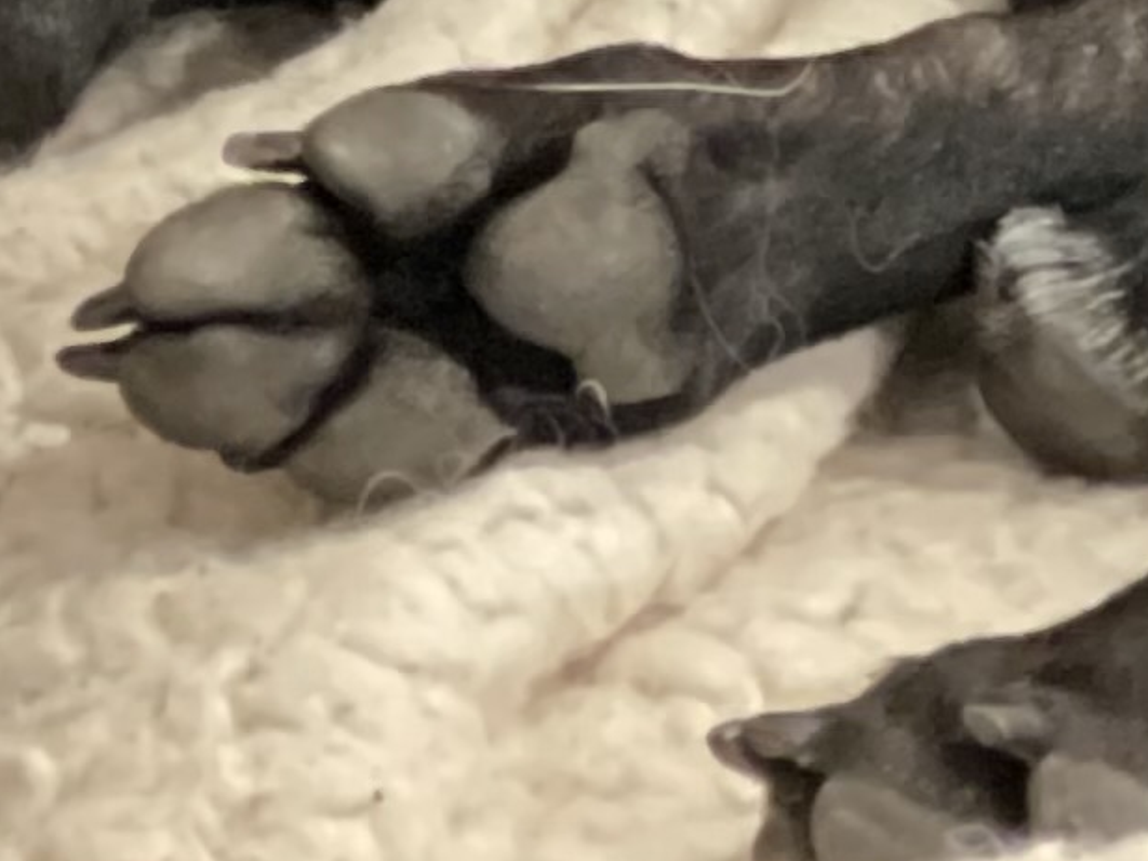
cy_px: -1752
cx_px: 309
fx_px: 13865
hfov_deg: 4.7
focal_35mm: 418
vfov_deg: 3.5
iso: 1250
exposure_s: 1/15
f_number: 2.2
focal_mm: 7.5
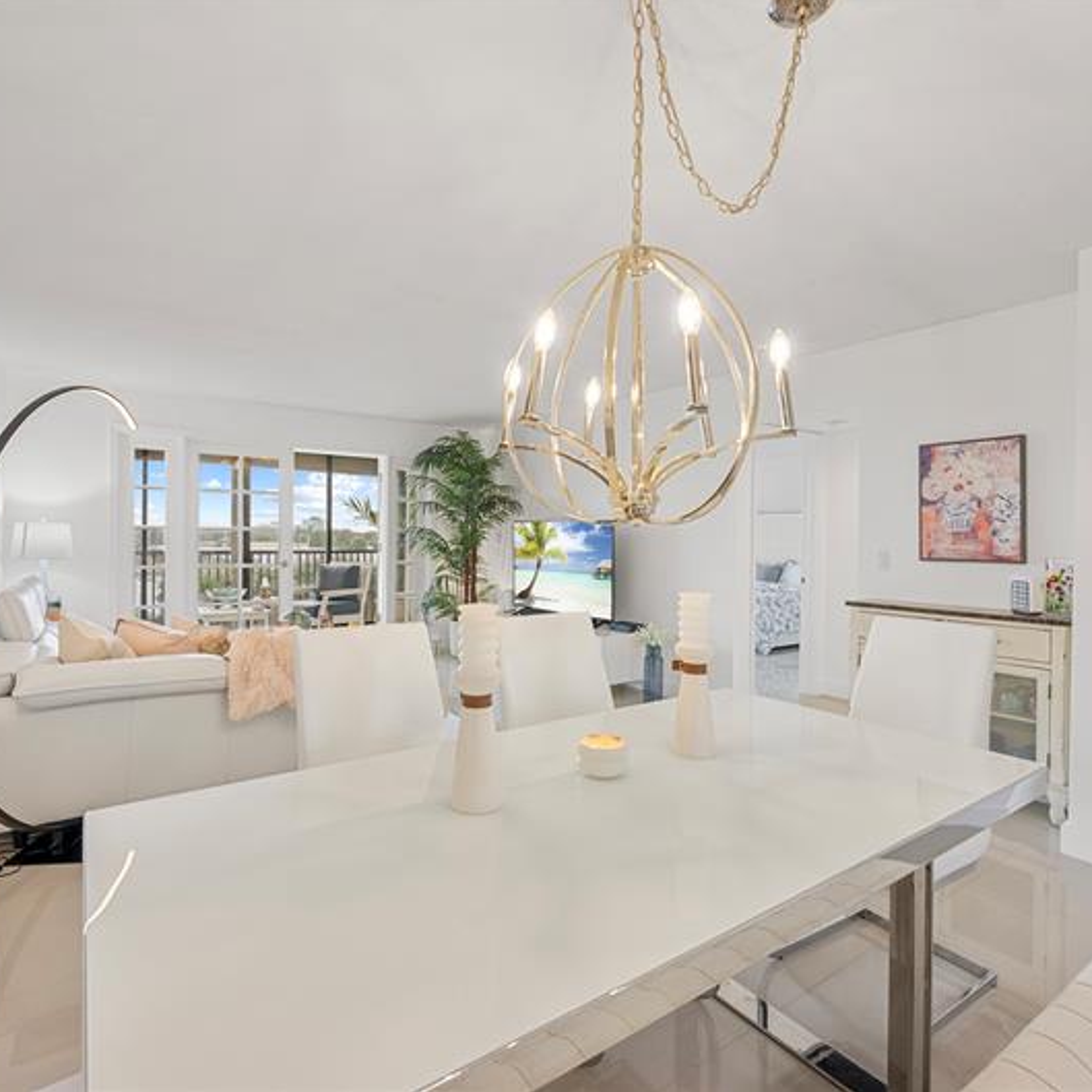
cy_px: 544
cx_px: 535
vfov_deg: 80.7
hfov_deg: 80.7
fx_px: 642
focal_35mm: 18
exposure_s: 1/20
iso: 500
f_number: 8
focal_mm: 14
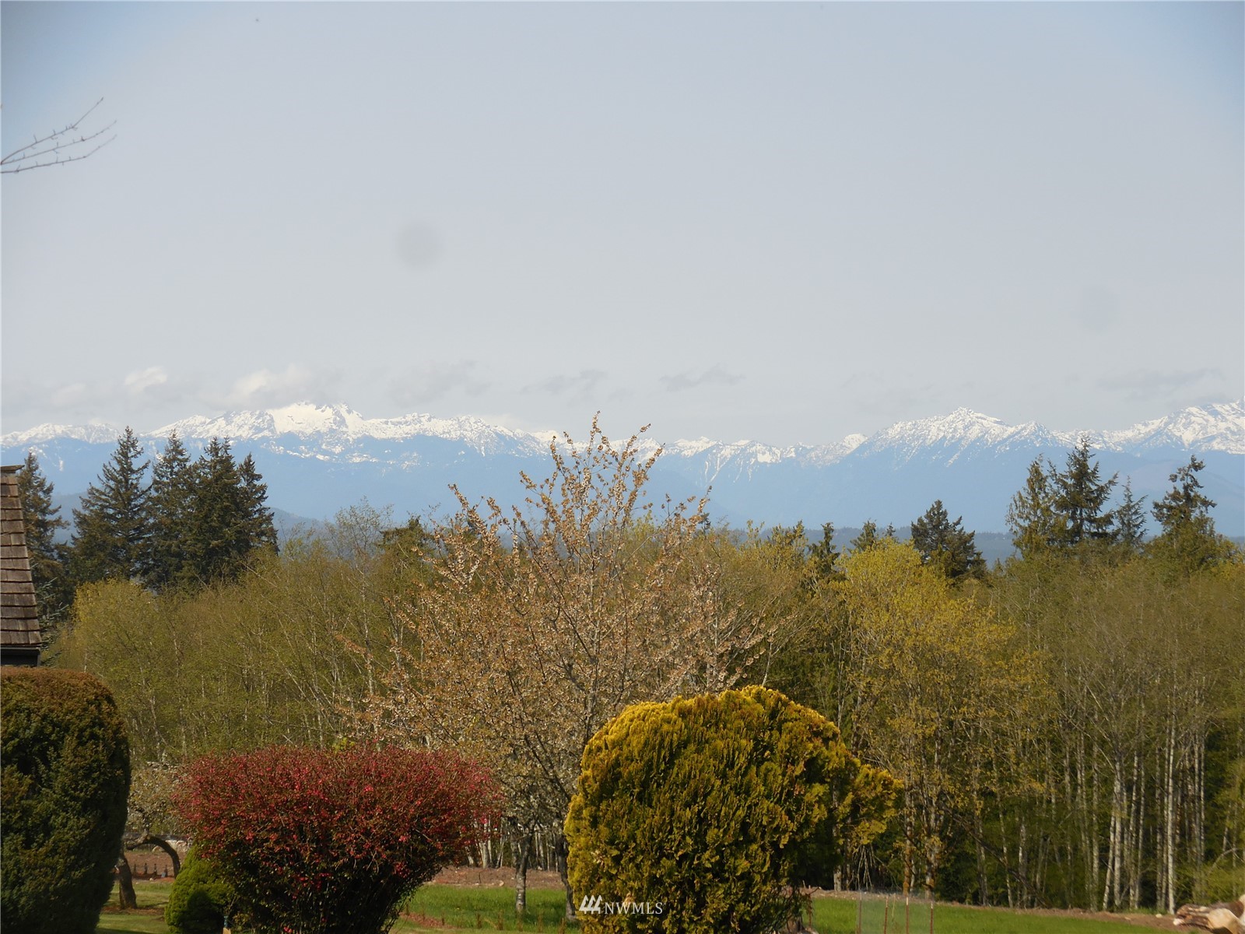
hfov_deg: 17.4
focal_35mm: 113
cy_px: 467
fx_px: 4064
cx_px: 622
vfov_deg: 13.1
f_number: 5.1
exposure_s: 1/640
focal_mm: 20.4
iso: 125
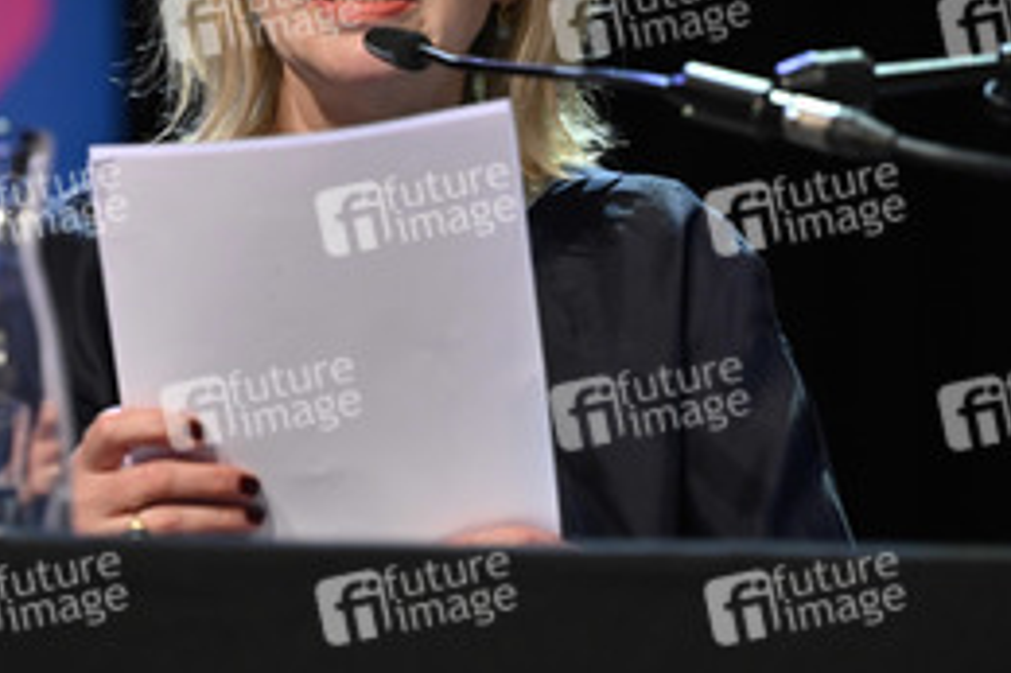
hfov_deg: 7.2
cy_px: 113
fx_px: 8026
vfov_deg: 4.8
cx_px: 313
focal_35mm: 286
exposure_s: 1/320
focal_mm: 165
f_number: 2.8
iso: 1600
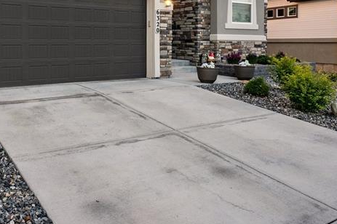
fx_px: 290
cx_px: 75
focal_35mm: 31
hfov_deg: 56.6
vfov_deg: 38.7
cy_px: 14
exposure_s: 1/2
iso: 100
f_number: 11
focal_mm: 14
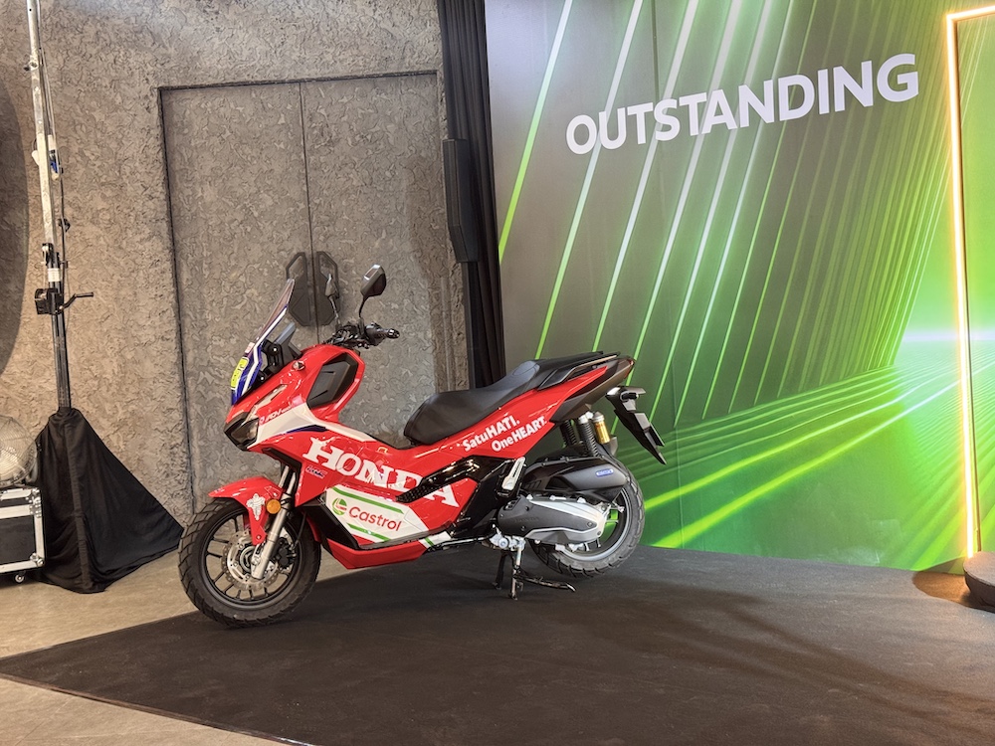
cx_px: 498
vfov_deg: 30.3
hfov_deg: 39.7
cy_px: 373
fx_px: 1380
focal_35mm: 48
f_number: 1.78
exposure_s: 1/51
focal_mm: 6.76
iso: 250
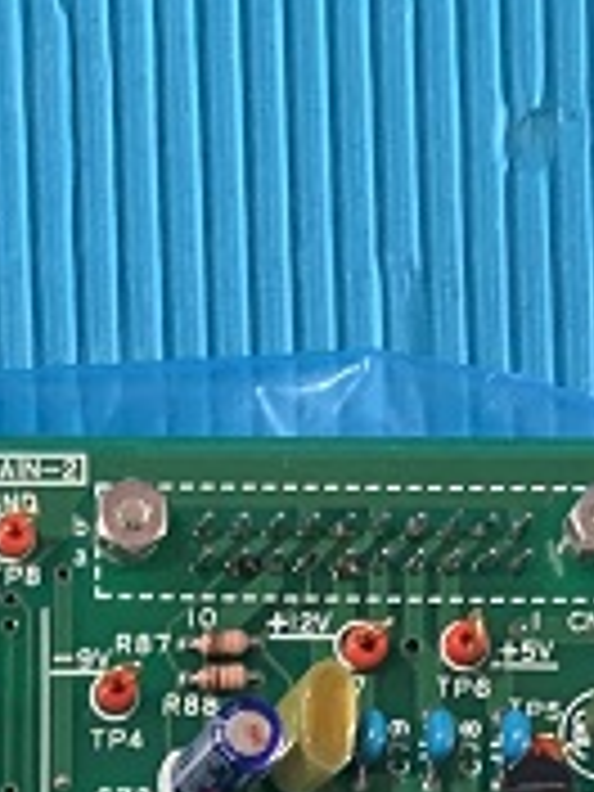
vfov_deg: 13.5
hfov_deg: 11.8
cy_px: 1721
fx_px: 2723
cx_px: -349
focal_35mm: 119
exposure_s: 1/40
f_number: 1.8
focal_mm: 4.25
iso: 400
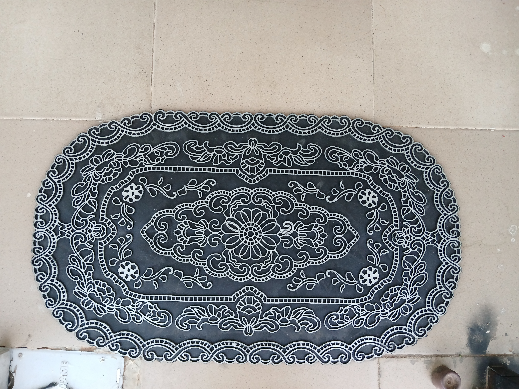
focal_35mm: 26
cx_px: 260
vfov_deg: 53.1
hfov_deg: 67.3
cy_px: 194
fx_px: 390
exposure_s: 1/50
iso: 160
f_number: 1.8
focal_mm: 3.98
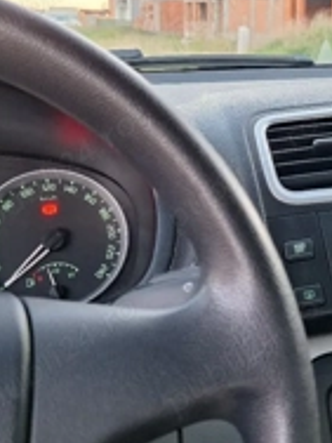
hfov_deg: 28.7
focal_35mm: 49
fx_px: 627
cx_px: 290
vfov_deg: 38.9
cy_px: 200
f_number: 1.8
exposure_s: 1/50
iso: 125
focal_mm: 5.54
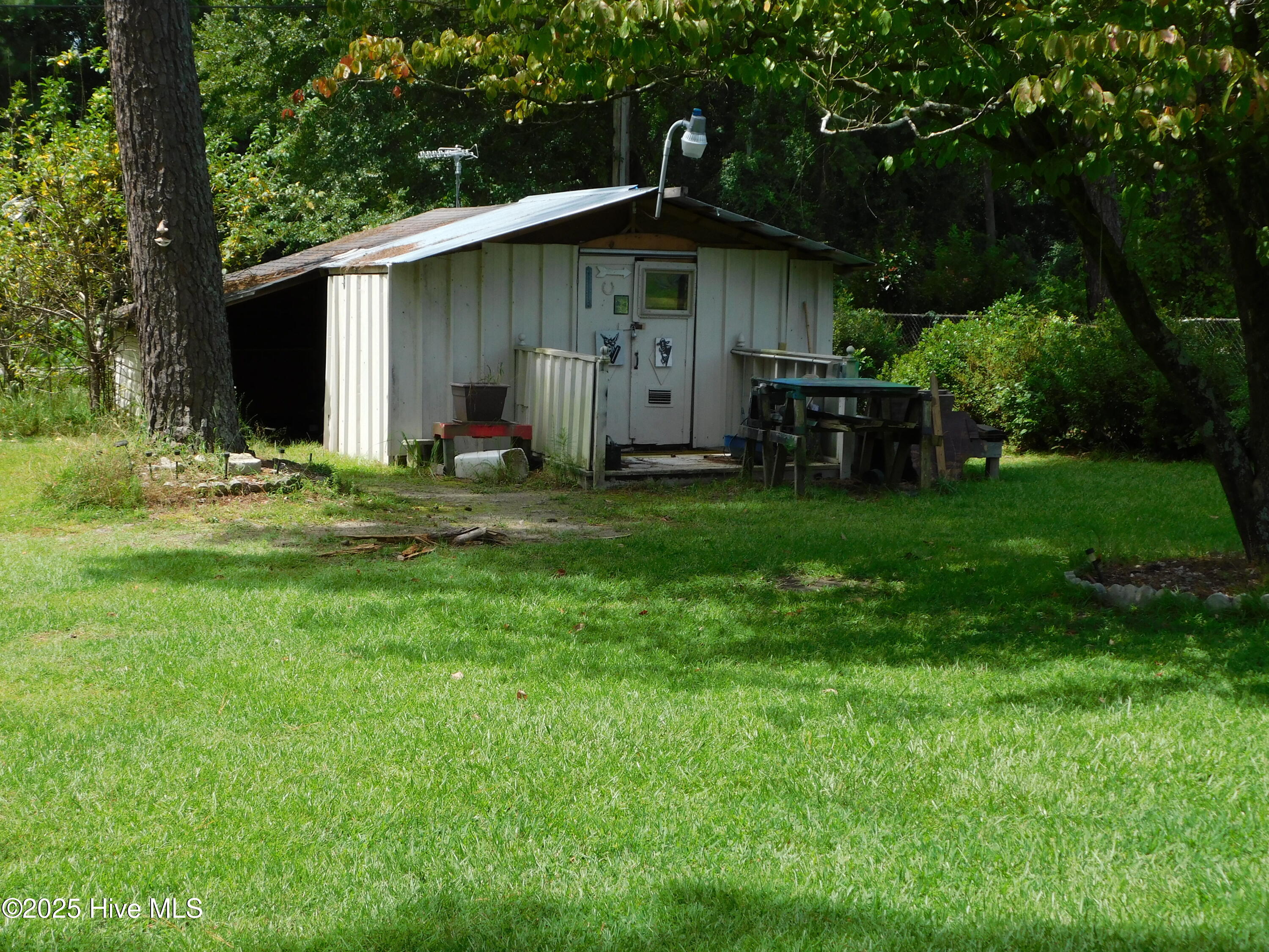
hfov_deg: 32.7
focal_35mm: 59
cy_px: 476
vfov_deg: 24.8
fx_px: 2163
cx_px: 634
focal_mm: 10.4
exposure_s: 1/640
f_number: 4
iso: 125
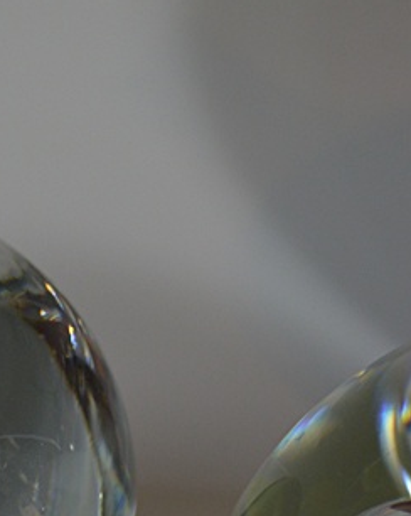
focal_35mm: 221
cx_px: -39
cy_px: 406
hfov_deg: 6.9
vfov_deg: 8.7
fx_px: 3367
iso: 450
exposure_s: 1/60
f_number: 5.3
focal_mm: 48
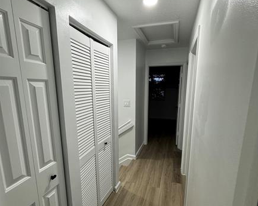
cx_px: 133
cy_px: 113
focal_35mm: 19
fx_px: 145
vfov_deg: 70.6
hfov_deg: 83.3
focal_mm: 2.22
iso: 160
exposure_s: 1/60
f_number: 2.2
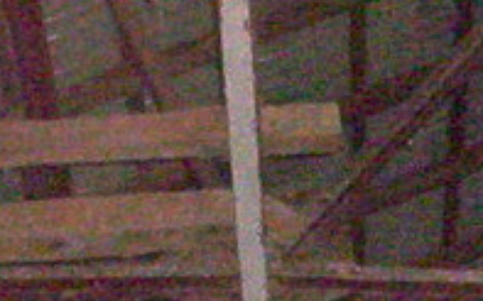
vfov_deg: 5.3
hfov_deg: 8.3
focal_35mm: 244
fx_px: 3211
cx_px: 870
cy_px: 546
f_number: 4.5
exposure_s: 1/60
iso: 140
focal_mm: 4.99
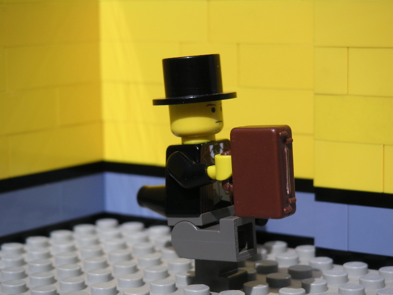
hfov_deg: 17.7
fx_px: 1260
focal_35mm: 111
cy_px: 148
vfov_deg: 13.3
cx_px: 196
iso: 50
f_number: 8
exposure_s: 1/350
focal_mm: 17.1
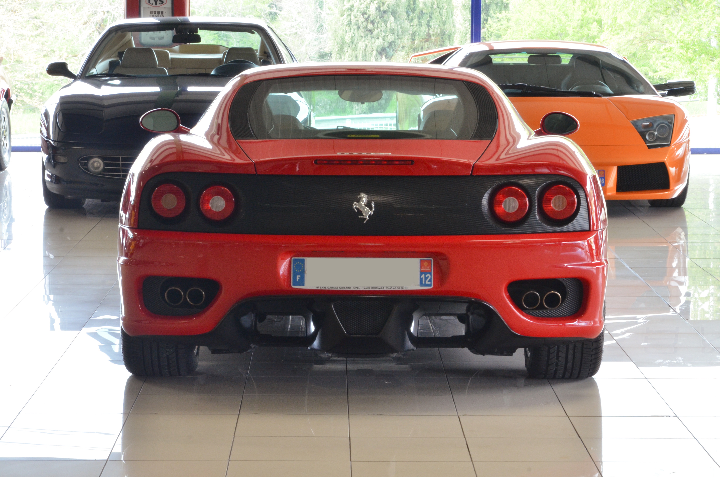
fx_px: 2245
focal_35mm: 112
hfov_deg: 18.2
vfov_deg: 12.1
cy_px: 238
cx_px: 360
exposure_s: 1/3
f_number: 22
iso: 1000
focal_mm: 75
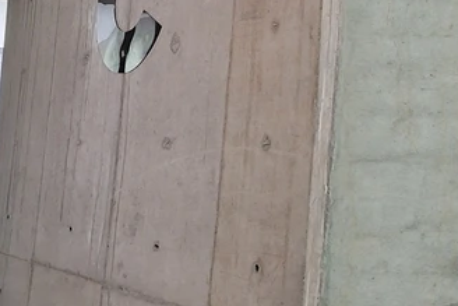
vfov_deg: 14.4
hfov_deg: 21.0
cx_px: 409
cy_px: 87
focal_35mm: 95
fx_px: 1209
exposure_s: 1/24
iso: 500
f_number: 1.8
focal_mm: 4.69
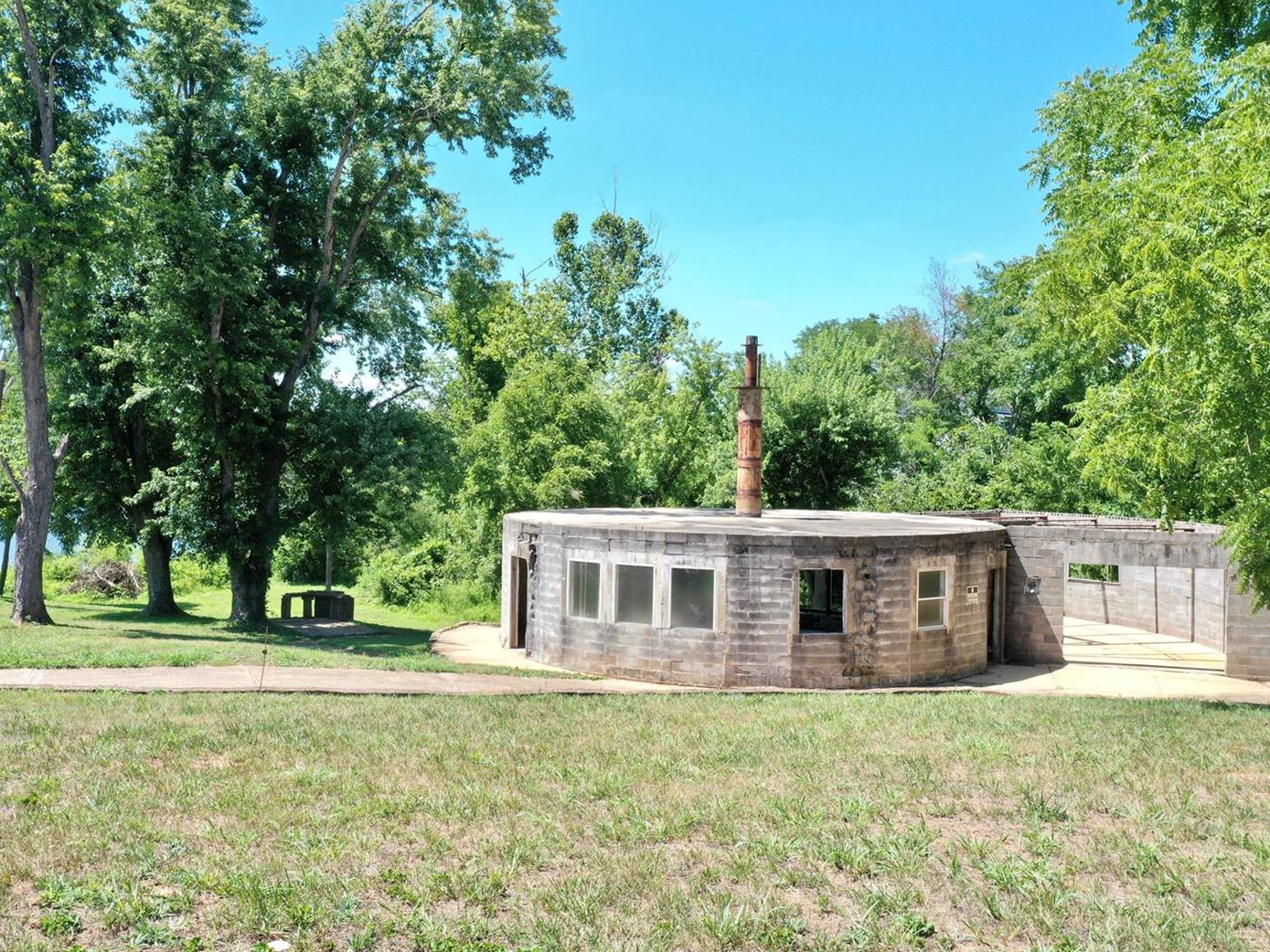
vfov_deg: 45.4
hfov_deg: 58.3
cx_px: 597
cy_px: 470
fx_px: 1137
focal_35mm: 31
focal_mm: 10.26
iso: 100
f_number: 7.1
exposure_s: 1/120
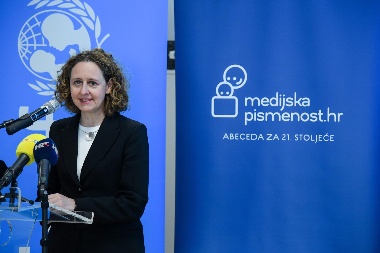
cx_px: 190
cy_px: 126
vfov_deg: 13.7
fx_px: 1056
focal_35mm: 100
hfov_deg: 20.4
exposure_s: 1/200
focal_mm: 100
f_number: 4
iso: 1600
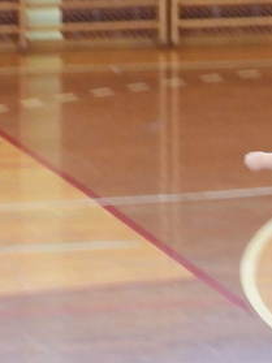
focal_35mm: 366
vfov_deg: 5.4
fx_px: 3837
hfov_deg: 4.1
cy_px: 86
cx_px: 271
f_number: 3.5
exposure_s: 1/60
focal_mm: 15.3
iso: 400
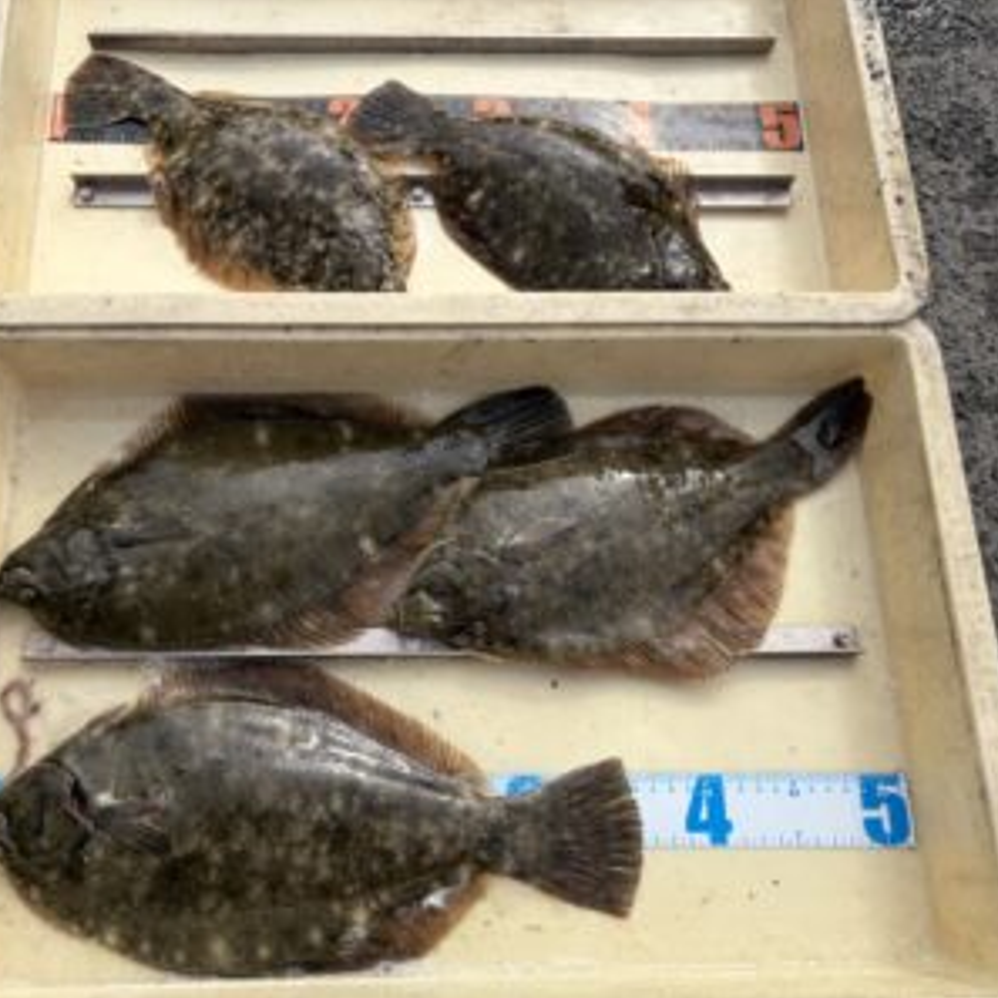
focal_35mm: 31
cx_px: 407
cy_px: 497
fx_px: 1011
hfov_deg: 52.2
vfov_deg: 52.5
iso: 64
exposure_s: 1/4608
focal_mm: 5.96
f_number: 1.6
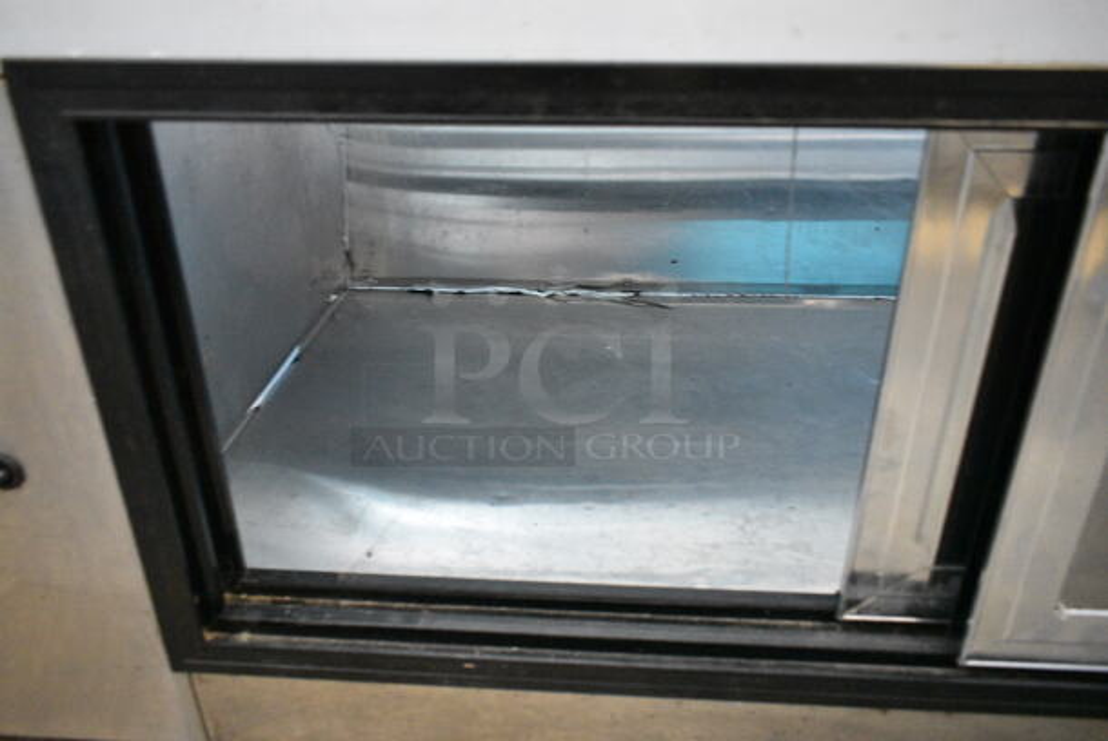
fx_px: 832
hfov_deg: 67.3
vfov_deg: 48.0
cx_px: 554
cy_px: 370
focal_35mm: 27
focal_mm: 18
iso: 6400
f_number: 4.5
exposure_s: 1/80
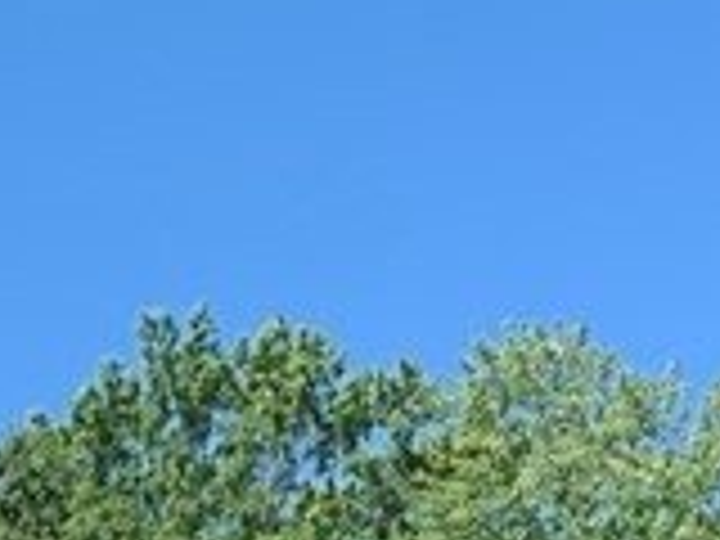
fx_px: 3453
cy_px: 1418
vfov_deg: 8.1
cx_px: -477
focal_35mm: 166
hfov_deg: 11.3
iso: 25
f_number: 1.8
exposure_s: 1/2160
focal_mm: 4.25
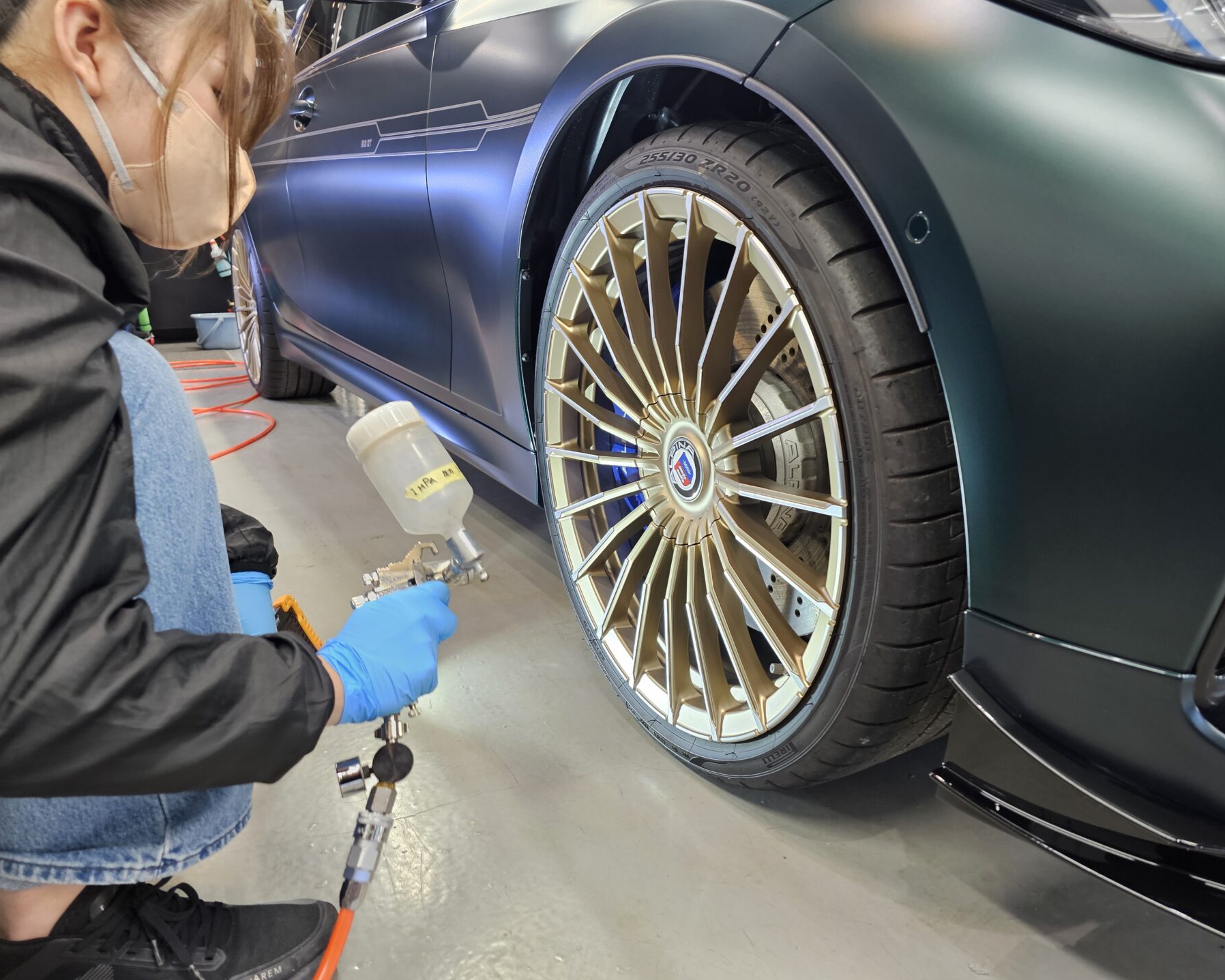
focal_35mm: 24
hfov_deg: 70.2
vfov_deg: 58.8
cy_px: 490
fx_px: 870
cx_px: 651
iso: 160
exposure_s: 1/65.3
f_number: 1.7
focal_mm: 6.3
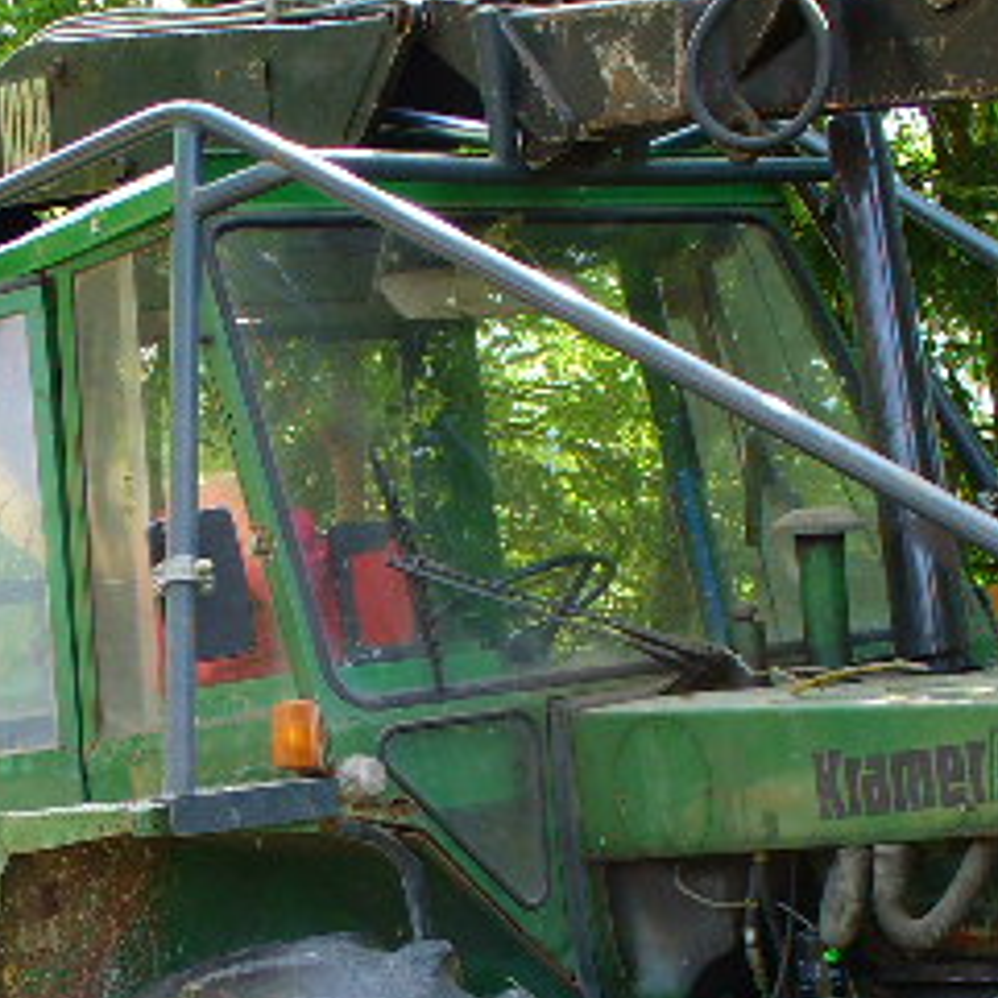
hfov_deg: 19.8
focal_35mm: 87
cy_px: 865
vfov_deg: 19.6
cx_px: 215
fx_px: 2838
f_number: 2.8
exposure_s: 1/80
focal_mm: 6.1
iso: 64
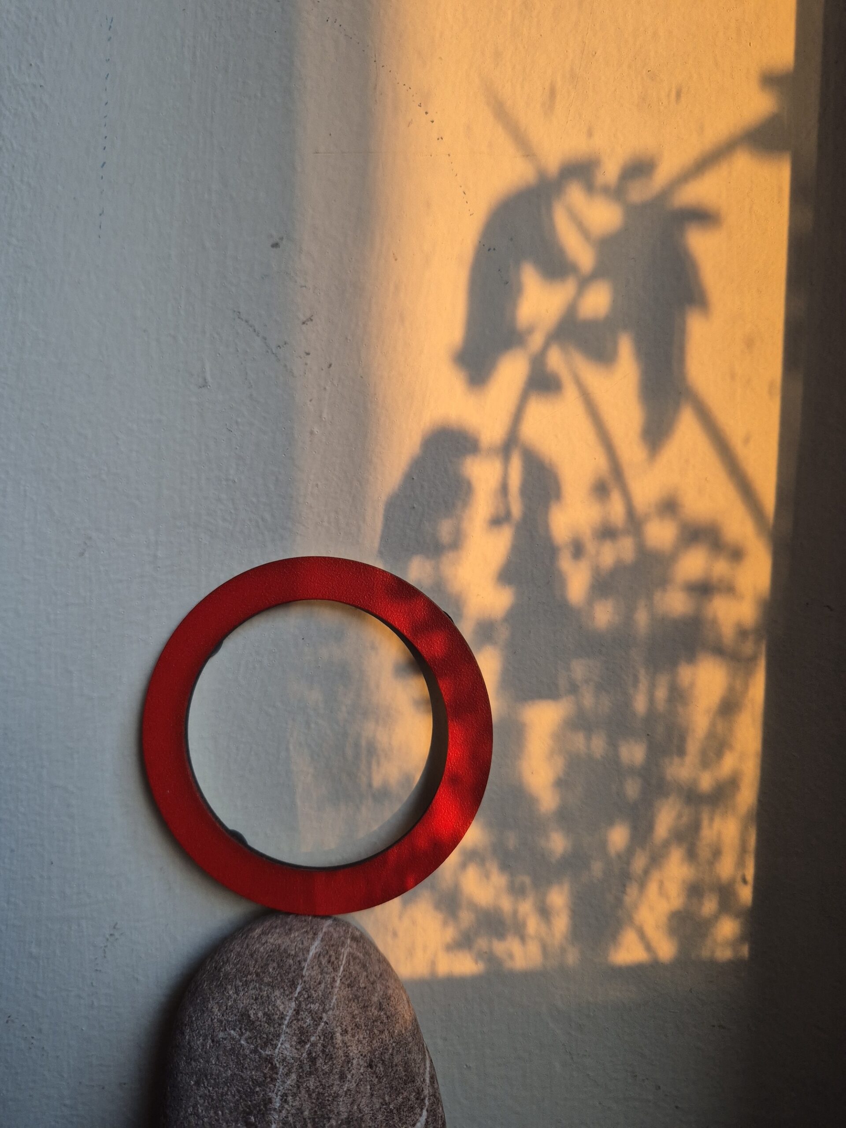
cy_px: 564
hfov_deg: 58.9
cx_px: 423
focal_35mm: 23
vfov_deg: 73.9
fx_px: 749
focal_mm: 5.4
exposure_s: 1/100
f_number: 1.8
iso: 250
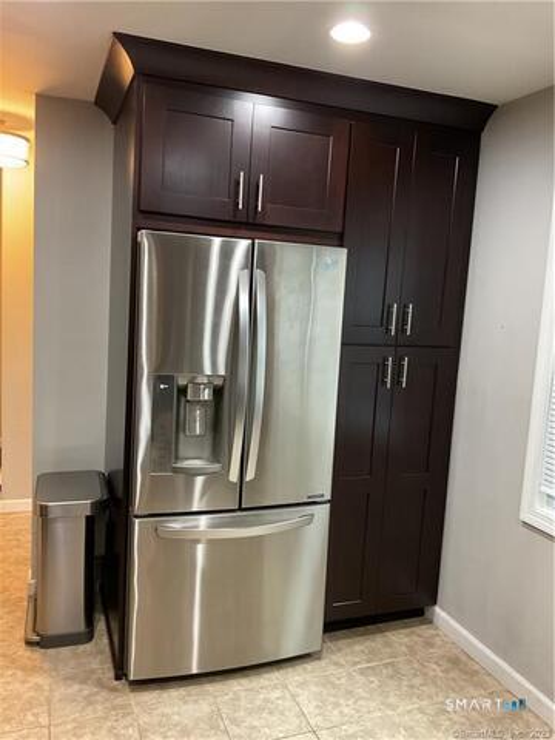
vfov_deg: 61.7
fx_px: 620
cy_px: 370
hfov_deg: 48.2
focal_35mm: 29
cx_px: 278
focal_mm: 3
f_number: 1.8
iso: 200
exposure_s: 1/40
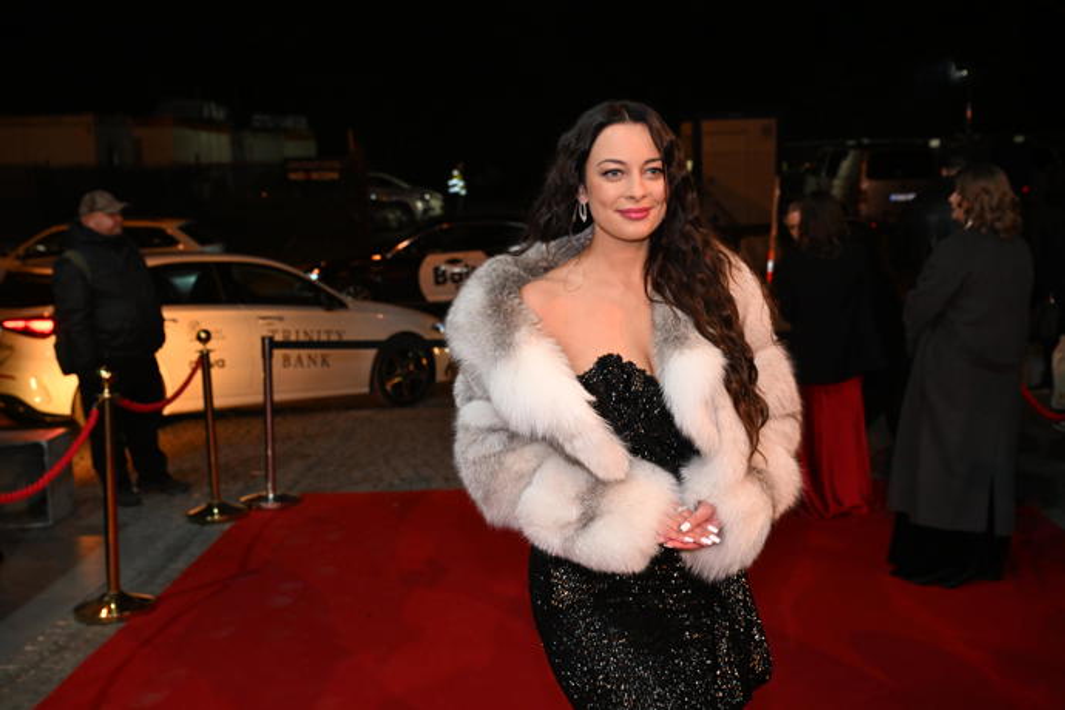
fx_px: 1242
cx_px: 532
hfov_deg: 46.4
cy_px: 355
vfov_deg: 31.9
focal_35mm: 42
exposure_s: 1/125
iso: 2500
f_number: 5.6
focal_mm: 42
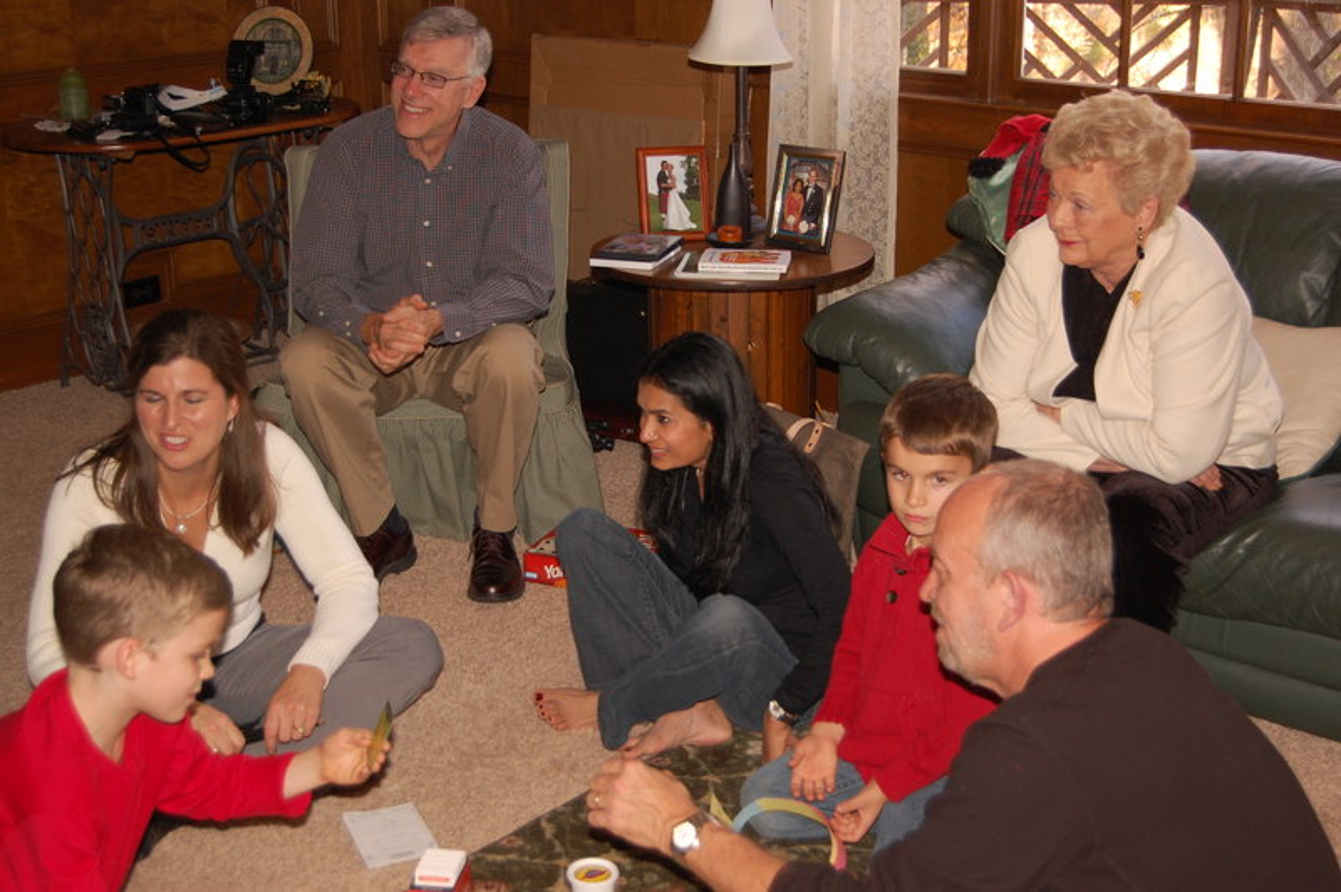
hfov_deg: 41.1
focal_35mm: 48
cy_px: 446
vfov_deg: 28.0
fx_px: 1786
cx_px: 670
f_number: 5
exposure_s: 1/60
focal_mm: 32
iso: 400
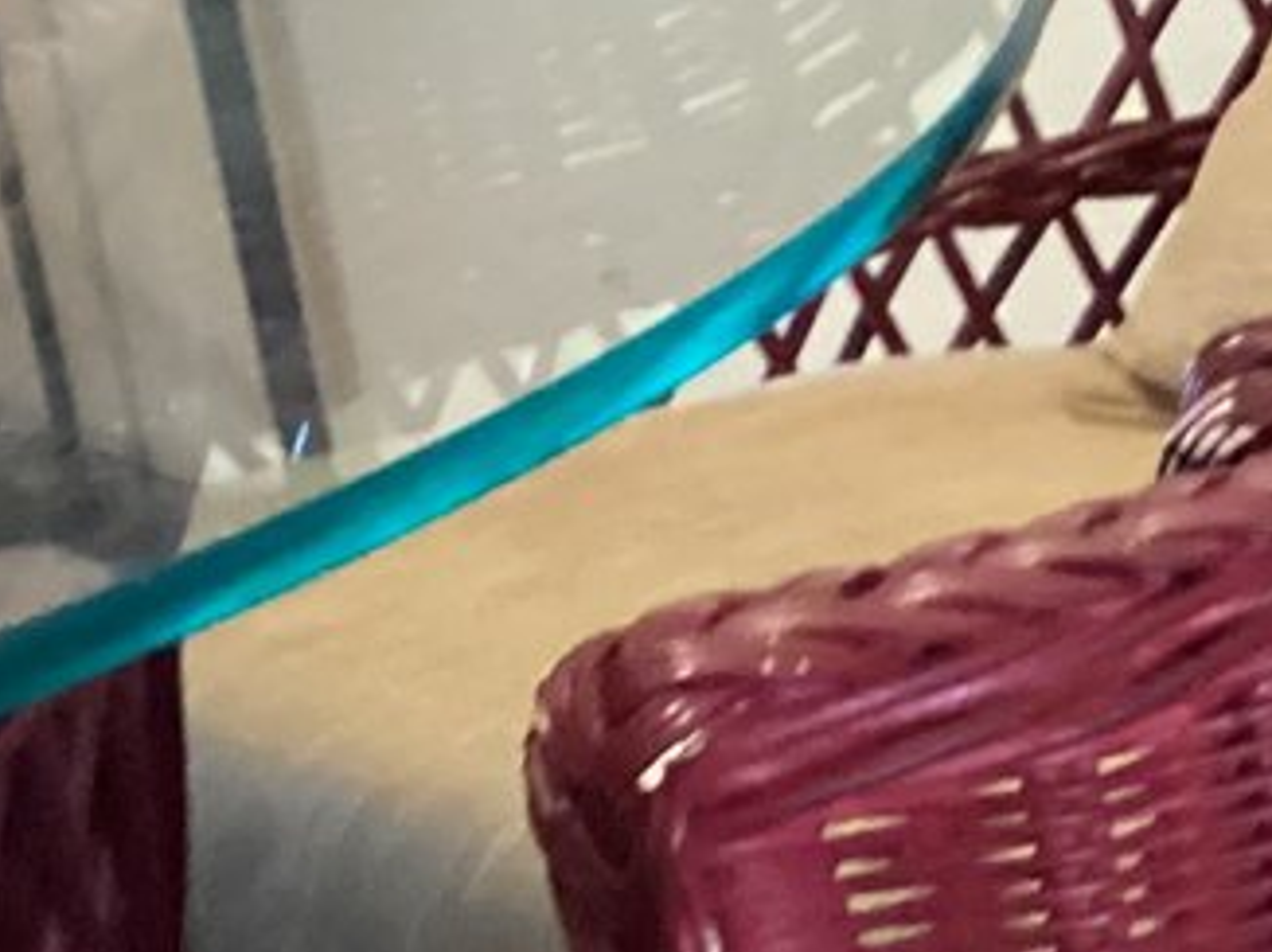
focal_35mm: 144
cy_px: 1044
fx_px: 5288
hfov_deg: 12.3
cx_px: 2421
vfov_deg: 10.2
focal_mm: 3.3
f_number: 2.4
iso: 640
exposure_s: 1/25
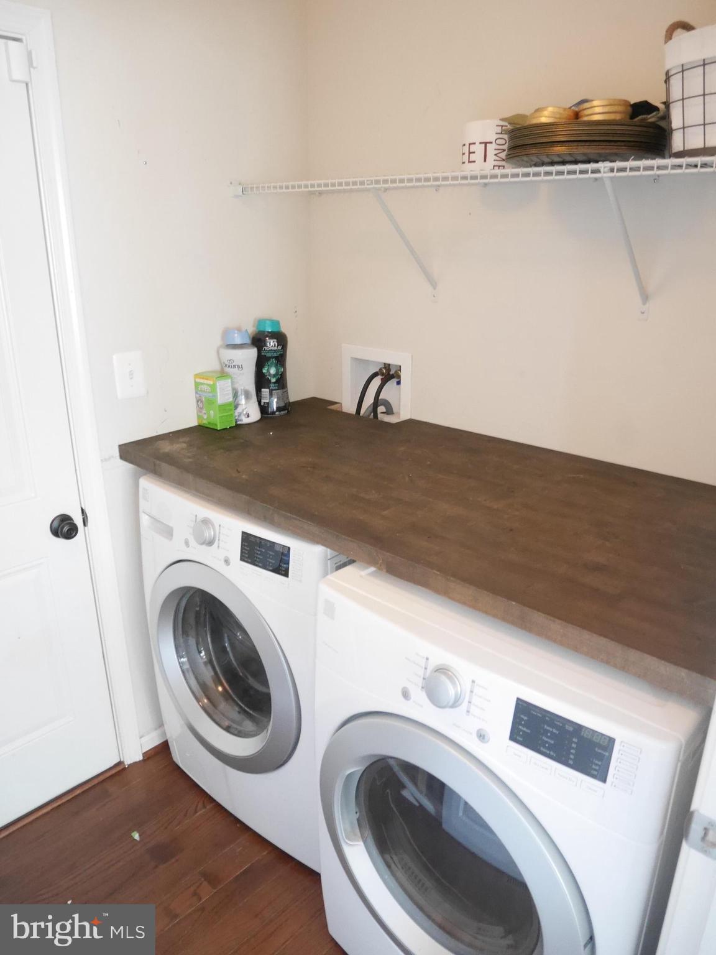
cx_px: 358
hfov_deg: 56.8
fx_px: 662
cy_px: 478
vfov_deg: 71.6
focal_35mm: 24
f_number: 3.5
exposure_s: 1/50
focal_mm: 12
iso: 3200
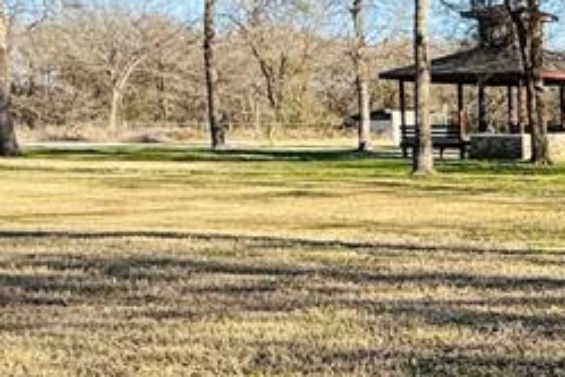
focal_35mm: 60
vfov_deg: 22.6
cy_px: 195
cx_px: 1012
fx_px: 942
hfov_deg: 21.7
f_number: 2.2
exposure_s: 1/510
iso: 50
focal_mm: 2.22
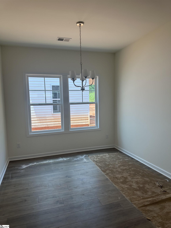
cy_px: 114
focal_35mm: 24
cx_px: 86
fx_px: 158
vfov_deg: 71.6
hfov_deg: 56.8
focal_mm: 6.86
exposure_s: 1/330
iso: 80
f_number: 1.78
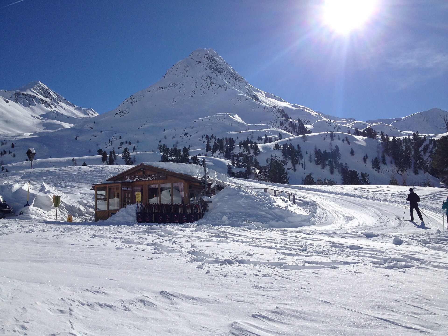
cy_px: 168
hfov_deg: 52.6
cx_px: 224
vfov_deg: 40.7
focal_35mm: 35
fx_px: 453
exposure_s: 1/5025
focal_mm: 4.28
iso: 50
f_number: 2.4
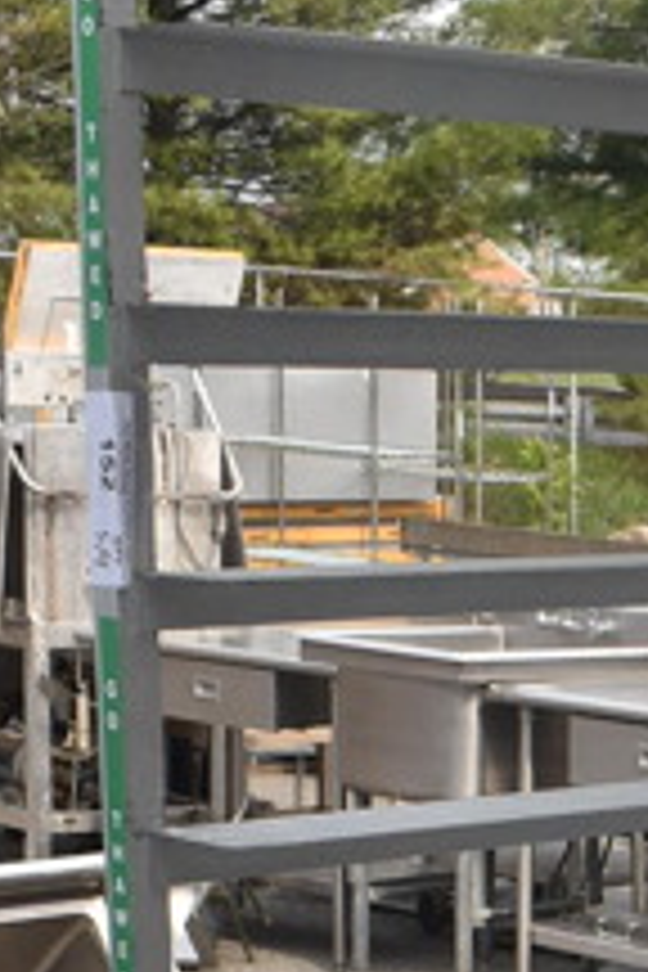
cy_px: 1348
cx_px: 968
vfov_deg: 16.7
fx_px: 3078
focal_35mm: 114
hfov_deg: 11.5
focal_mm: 18
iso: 200
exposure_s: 1/320
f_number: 7.1
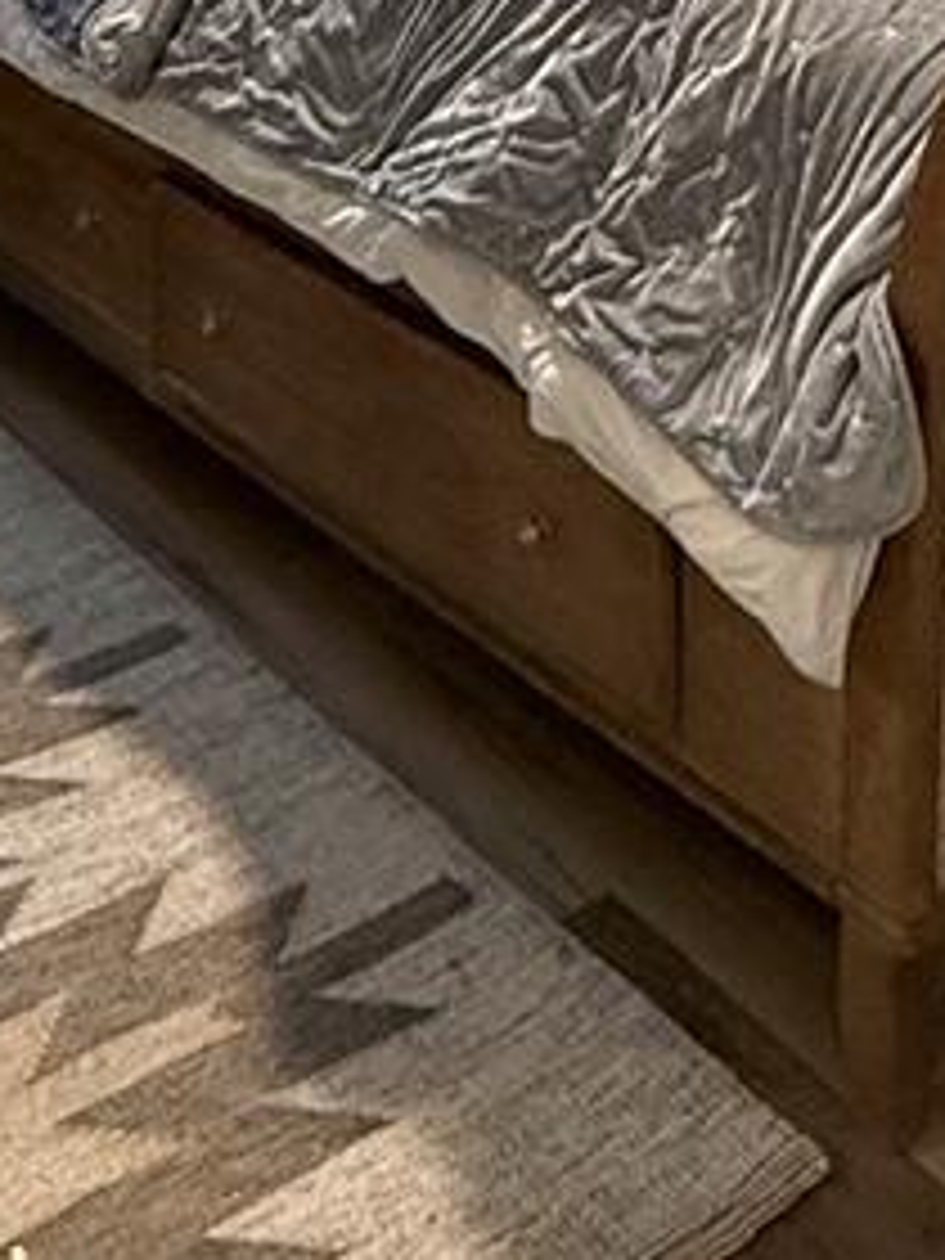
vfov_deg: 28.4
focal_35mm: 60
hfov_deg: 24.3
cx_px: 320
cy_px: -212
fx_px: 2184
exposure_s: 1/60
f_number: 2.2
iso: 500
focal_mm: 2.22
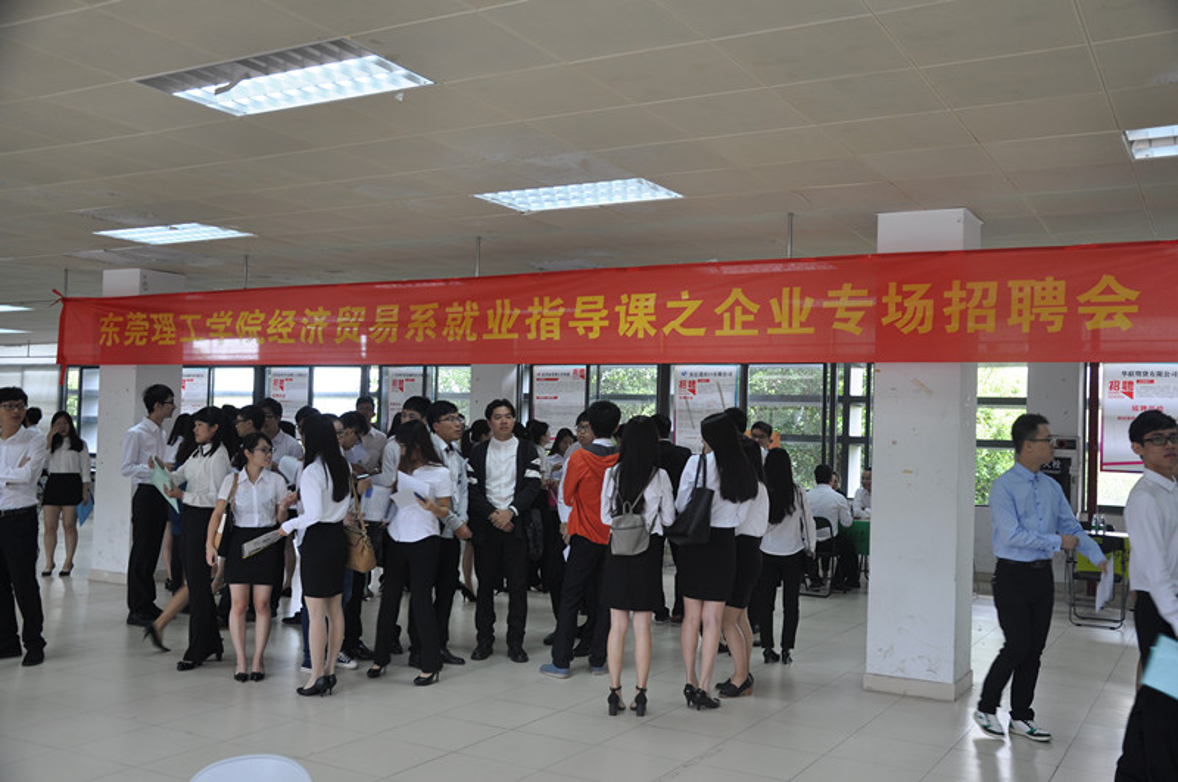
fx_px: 1078
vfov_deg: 39.9
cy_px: 391
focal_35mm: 33
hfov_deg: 57.3
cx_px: 589
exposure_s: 1/30
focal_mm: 22
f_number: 3.8
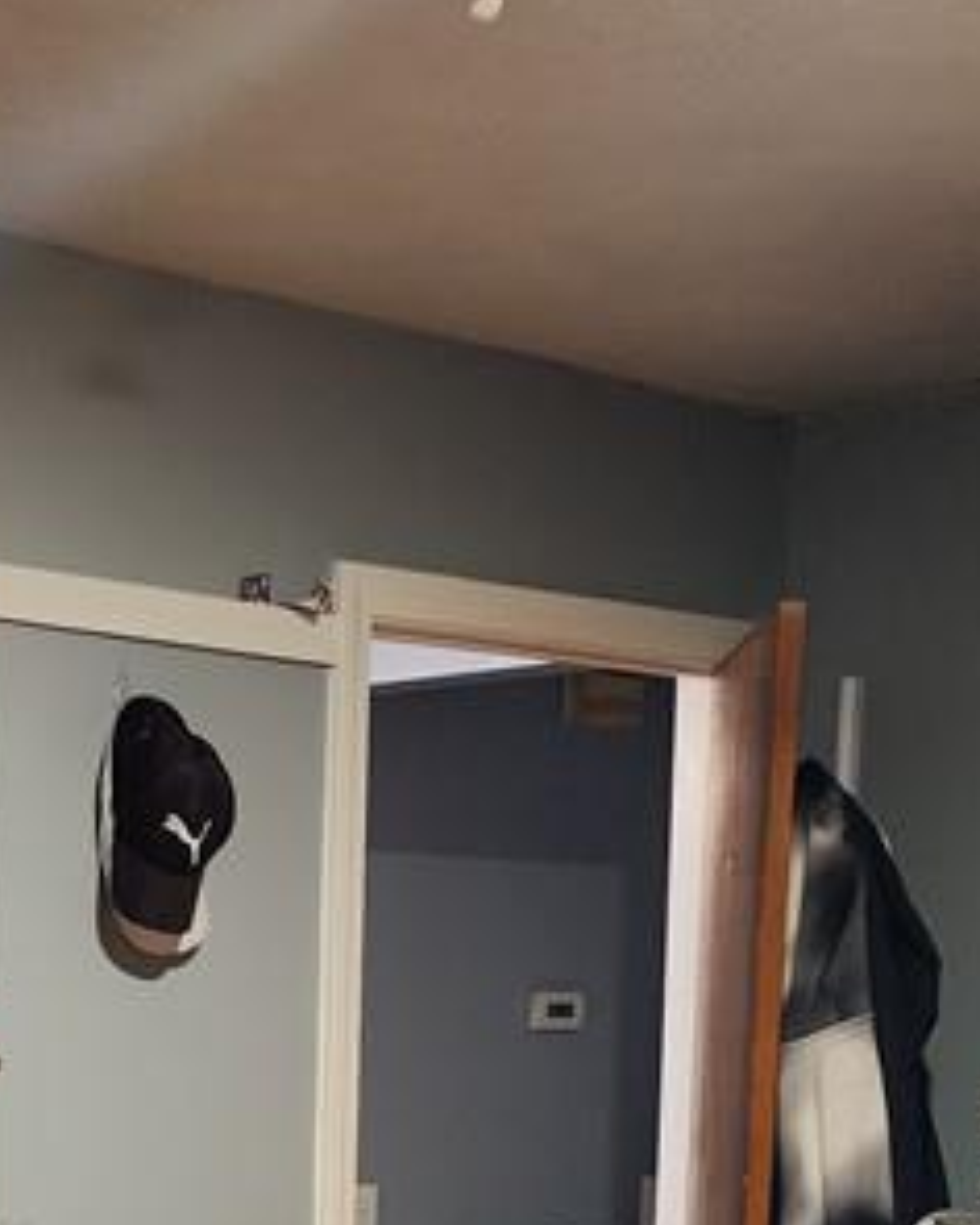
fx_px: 2828
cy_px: 1374
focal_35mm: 78
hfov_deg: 19.4
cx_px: 145
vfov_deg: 22.9
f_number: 1.8
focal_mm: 6.4
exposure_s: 1/40
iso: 500
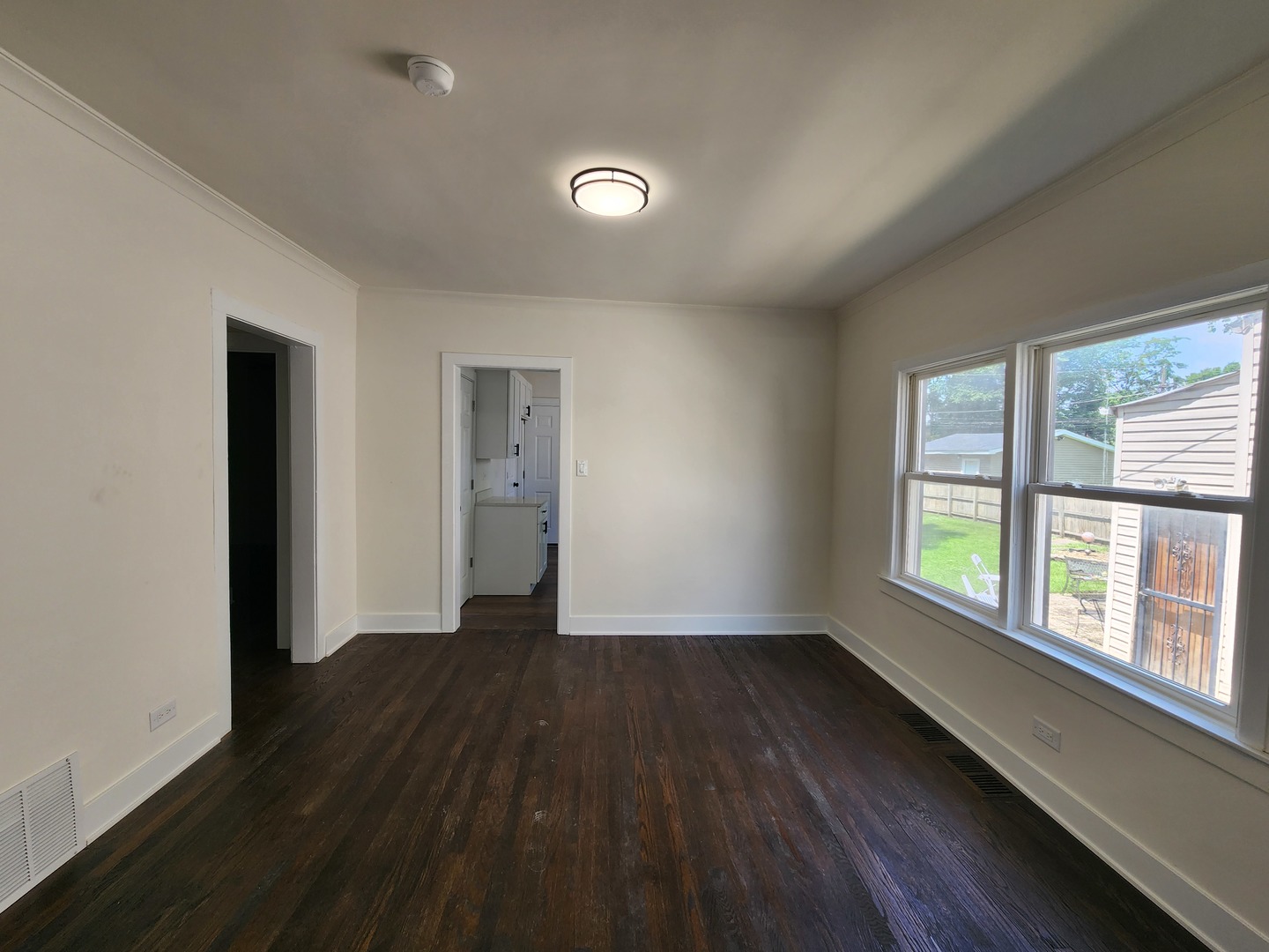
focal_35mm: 13
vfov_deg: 89.9
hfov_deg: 106.2
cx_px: 634
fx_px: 477
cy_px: 476
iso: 64
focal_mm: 2.2
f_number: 2.2
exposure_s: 1/120
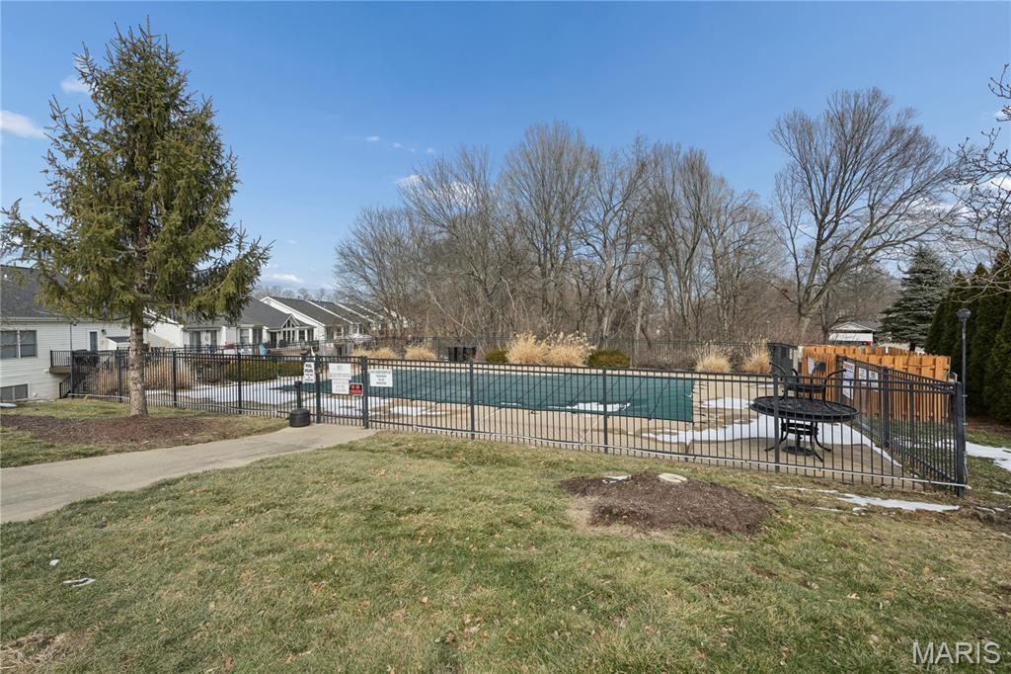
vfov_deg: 73.7
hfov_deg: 96.8
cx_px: 506
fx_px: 449
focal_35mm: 16
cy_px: 337
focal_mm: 16
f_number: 8
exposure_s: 1/800
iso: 400
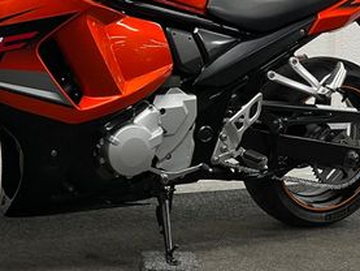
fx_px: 624
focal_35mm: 60
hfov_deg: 31.5
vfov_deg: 24.1
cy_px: 63
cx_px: 81
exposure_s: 1/50
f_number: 1.6
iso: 80
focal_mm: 5.1
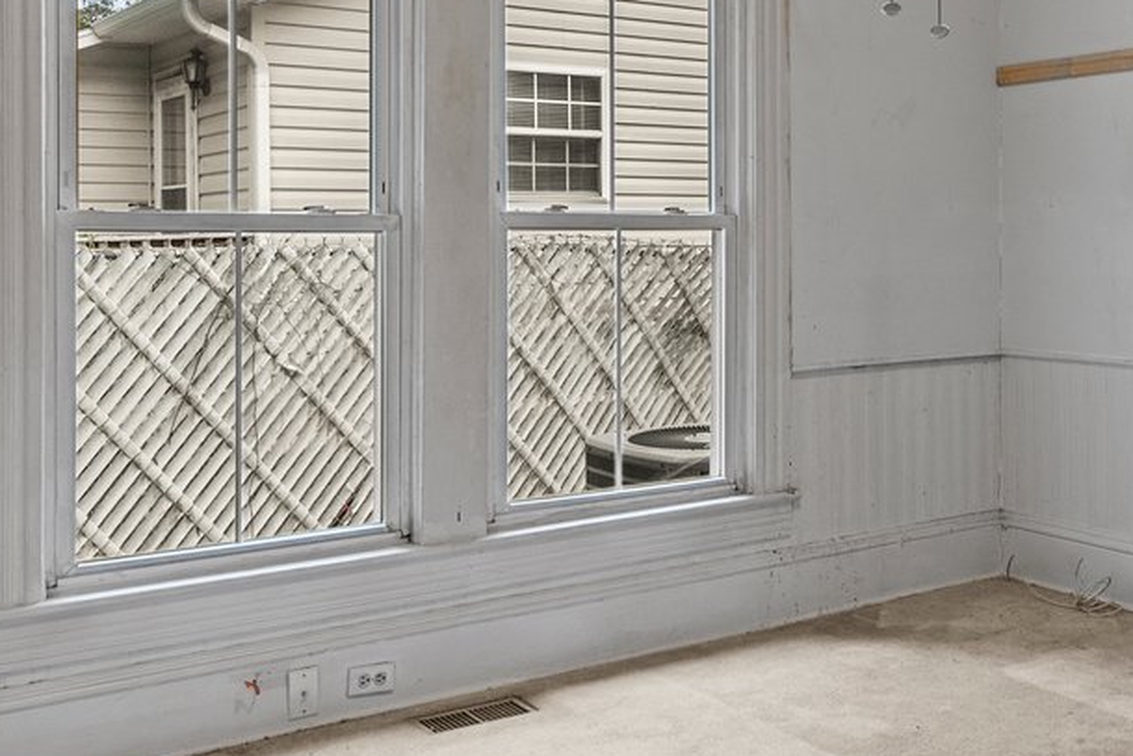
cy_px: 207
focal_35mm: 47
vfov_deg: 28.3
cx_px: 841
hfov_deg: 40.8
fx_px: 1479
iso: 800
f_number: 8
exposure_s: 1/5
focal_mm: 14
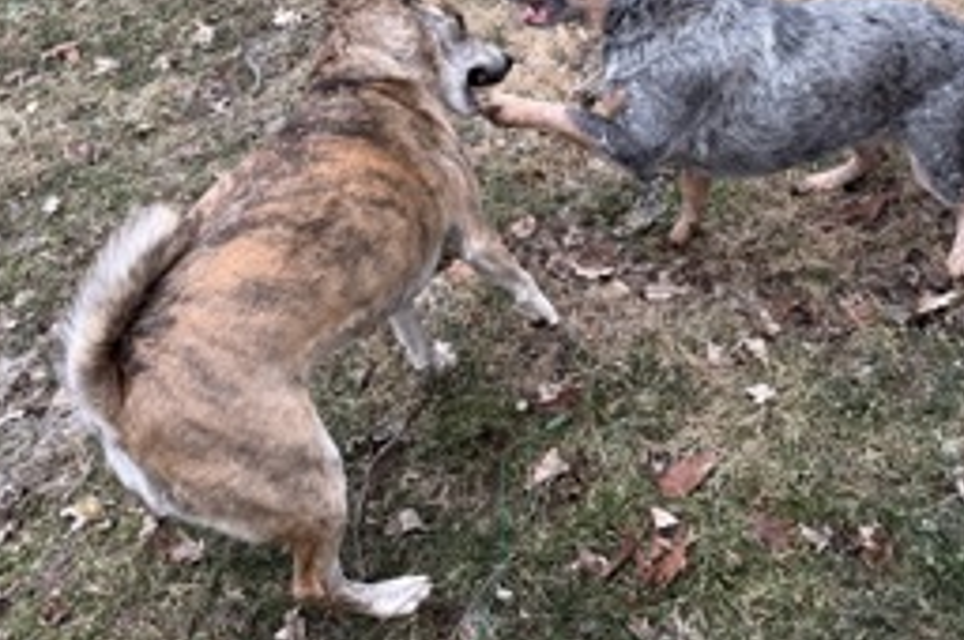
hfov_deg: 46.9
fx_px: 1096
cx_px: 621
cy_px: 194
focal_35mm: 41
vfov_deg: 32.2
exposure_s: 1/584
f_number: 1.78
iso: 80
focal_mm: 6.76
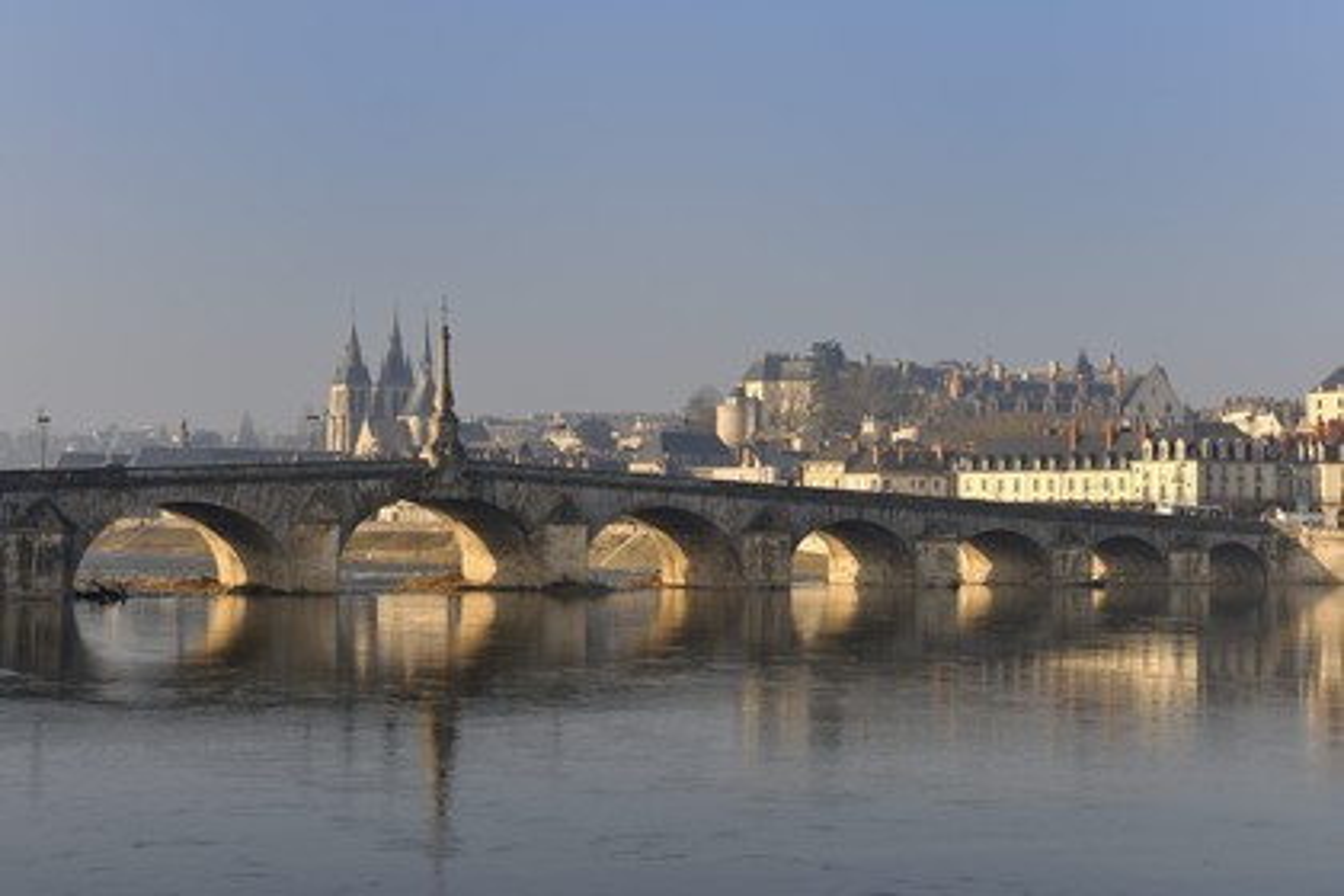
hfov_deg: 28.8
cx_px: 672
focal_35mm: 70
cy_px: 448
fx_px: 2613
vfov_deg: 19.5
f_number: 11
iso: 200
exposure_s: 1/160
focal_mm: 70
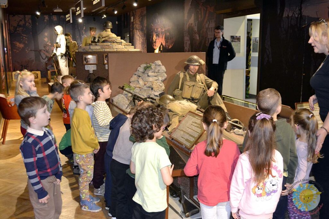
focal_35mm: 36
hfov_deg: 53.1
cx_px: 164
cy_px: 110
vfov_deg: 36.9
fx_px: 329
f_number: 4
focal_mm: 24
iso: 1800
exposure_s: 1/60
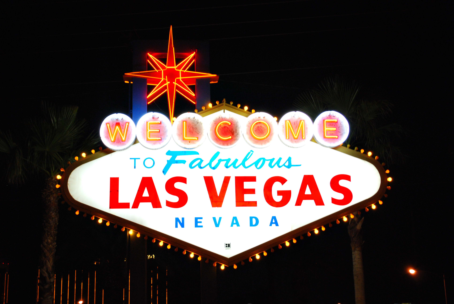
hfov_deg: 35.0
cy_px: 152
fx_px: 720
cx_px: 227
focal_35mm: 57
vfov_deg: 23.8
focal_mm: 38
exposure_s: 1/20
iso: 800
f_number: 5.3
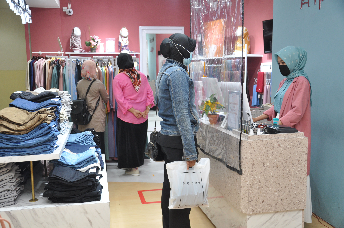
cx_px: 172
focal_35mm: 39
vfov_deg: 34.1
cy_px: 114
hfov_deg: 49.6
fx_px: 372
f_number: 4
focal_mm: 26
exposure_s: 1/125
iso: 640
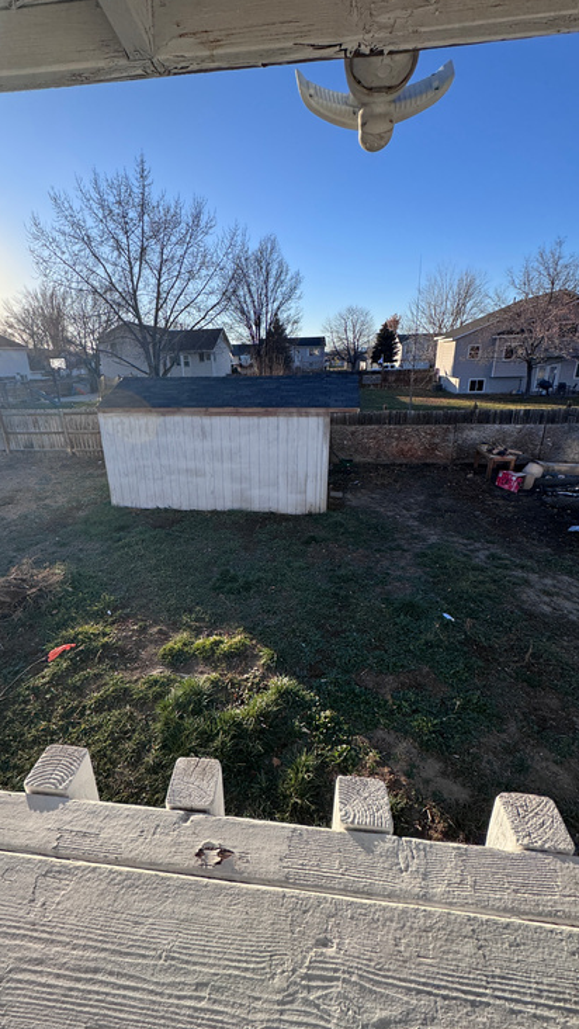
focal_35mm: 16
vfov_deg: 99.4
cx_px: 254
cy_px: 507
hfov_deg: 66.9
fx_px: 436
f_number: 2.2
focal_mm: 2.22
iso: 40
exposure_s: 1/518
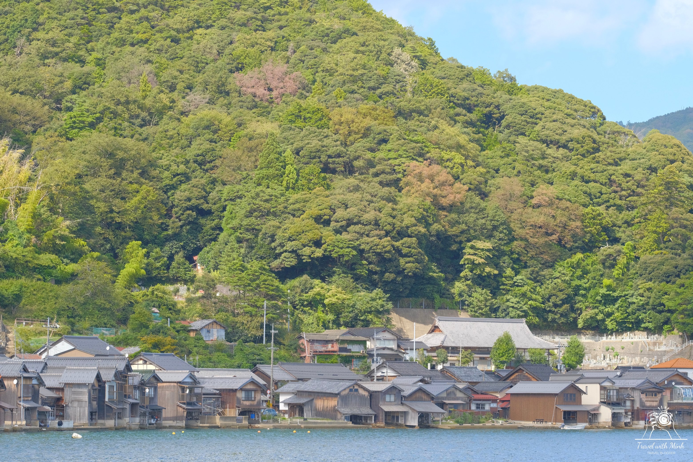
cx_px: 346
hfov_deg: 15.2
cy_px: 231
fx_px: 2599
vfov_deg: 10.2
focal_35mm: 135
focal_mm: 90
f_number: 5
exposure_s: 1/1100
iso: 800
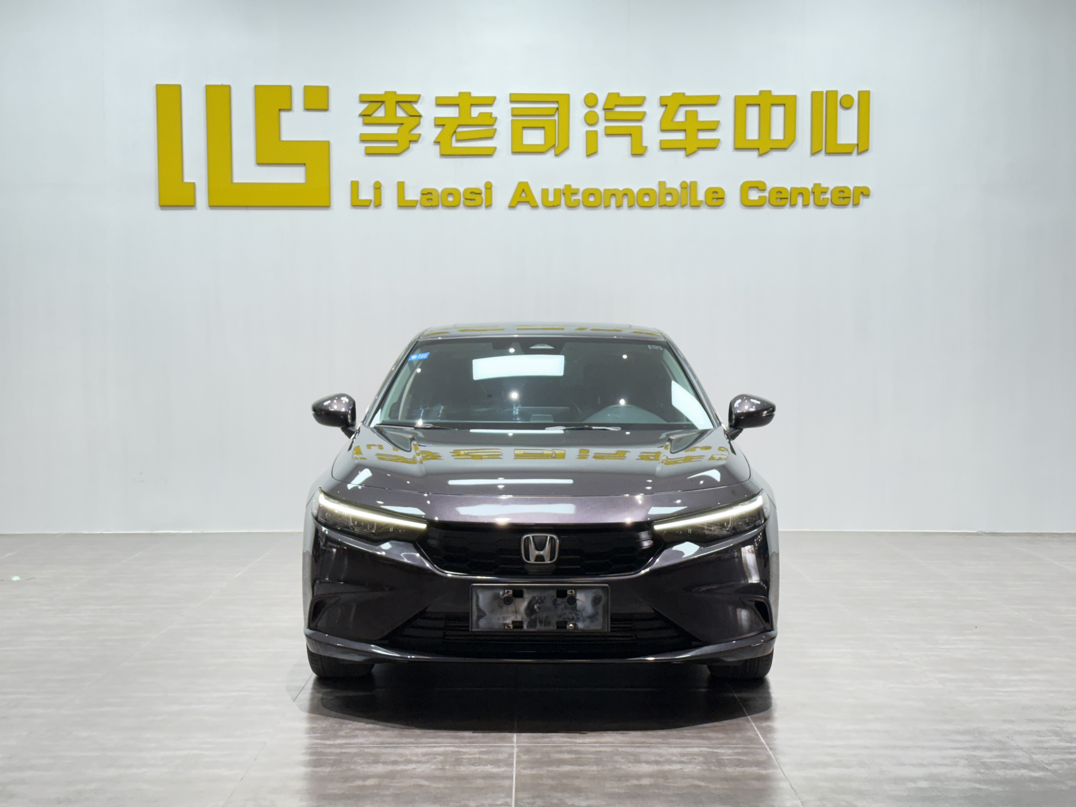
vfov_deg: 30.3
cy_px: 404
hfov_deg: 39.7
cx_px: 538
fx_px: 1492
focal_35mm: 48
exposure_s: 1/100
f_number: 1.78
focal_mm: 6.76
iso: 250
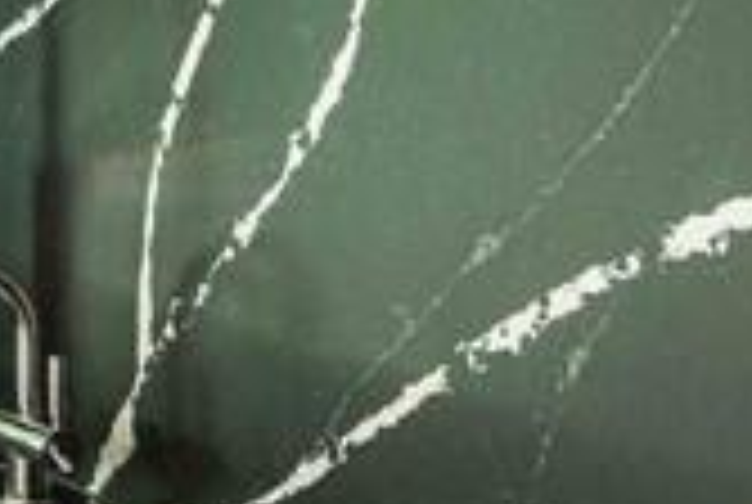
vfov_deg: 13.2
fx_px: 2176
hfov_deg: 13.2
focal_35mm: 104
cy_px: 236
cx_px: -1166
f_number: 8
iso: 200
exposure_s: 1/15
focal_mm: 17
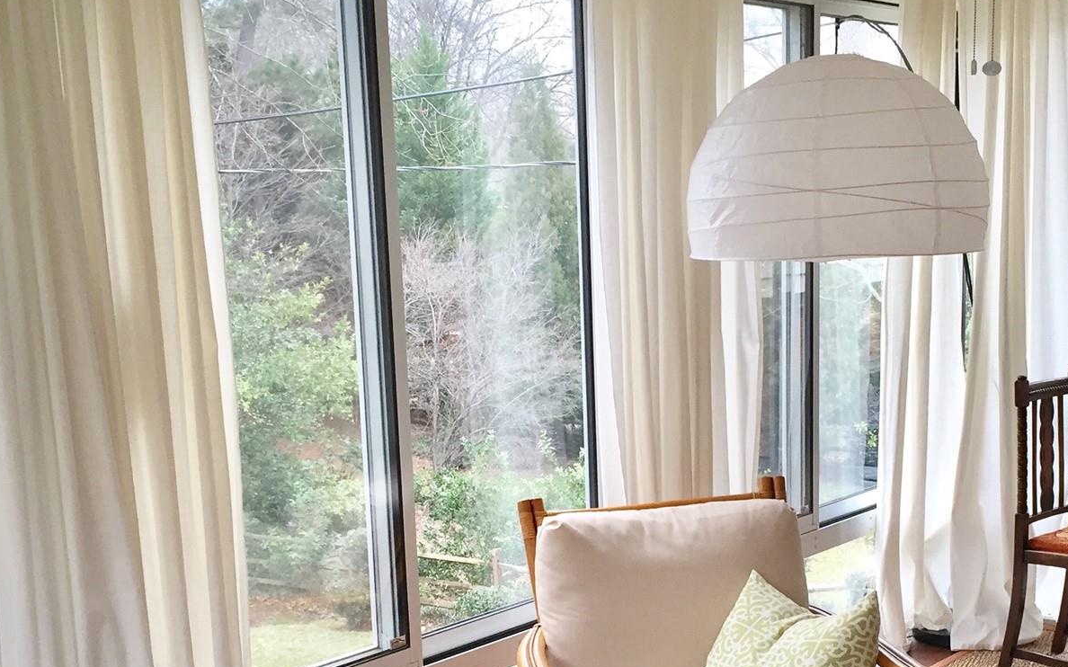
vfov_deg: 24.1
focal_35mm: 53
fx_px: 1542
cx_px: 650
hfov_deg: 38.0
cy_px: 507
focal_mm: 4.15
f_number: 2.2
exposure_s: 1/40
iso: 32
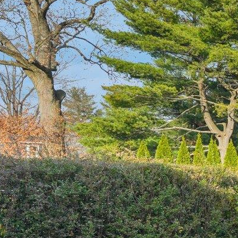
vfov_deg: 23.5
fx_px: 562
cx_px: 568
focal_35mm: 72
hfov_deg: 14.9
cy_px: 198
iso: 100
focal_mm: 16.5
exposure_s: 1/80
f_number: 9
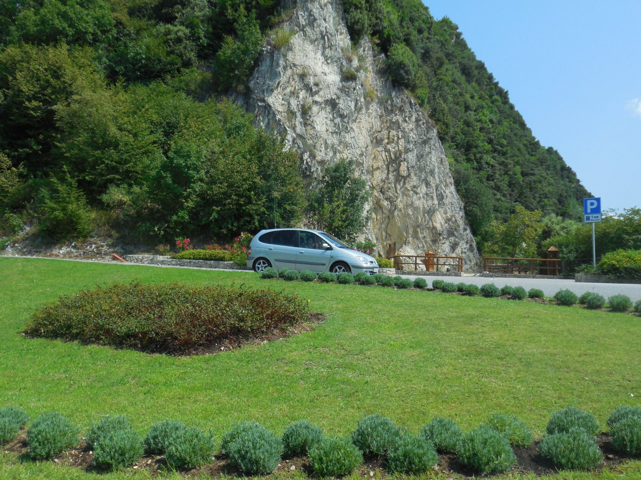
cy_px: 240
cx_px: 320
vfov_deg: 41.8
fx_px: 630
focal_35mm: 34
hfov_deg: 54.0
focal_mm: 6
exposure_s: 1/800
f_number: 3.9
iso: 125
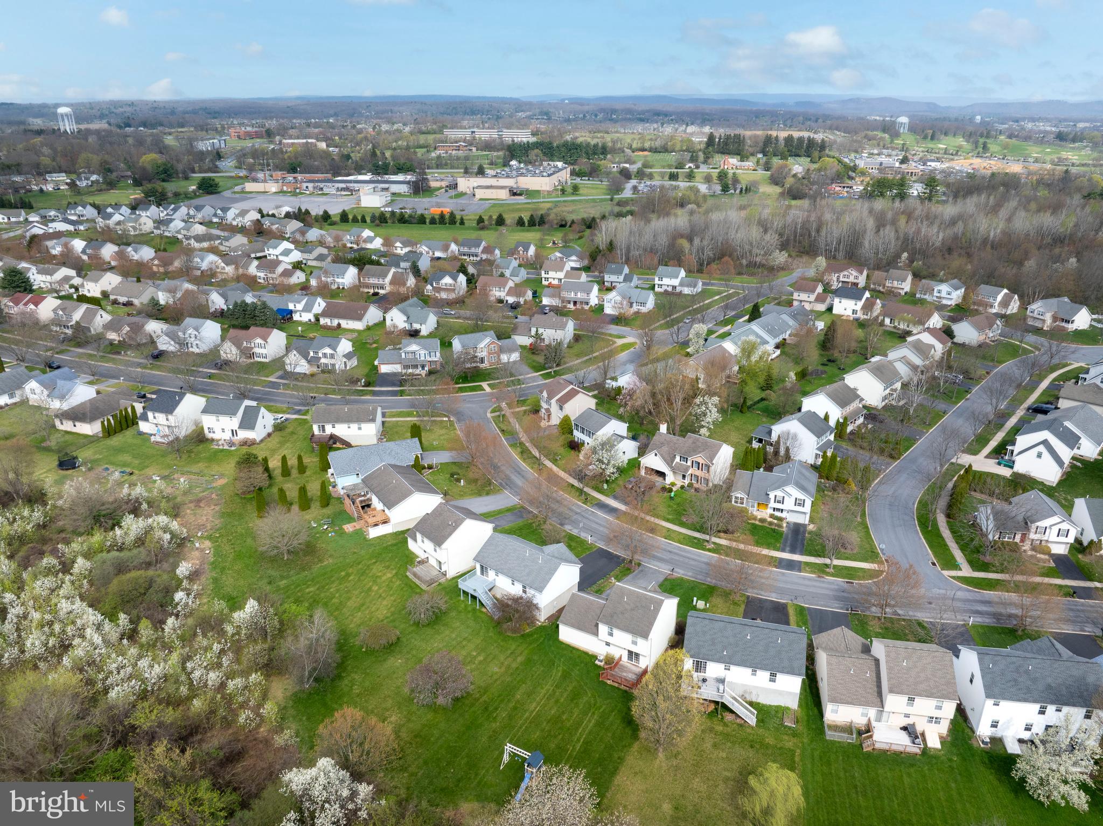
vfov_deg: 56.8
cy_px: 413
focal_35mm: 24
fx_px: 764
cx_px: 552
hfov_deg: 71.6
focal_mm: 12.29
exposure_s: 1/240
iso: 100
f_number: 7.1
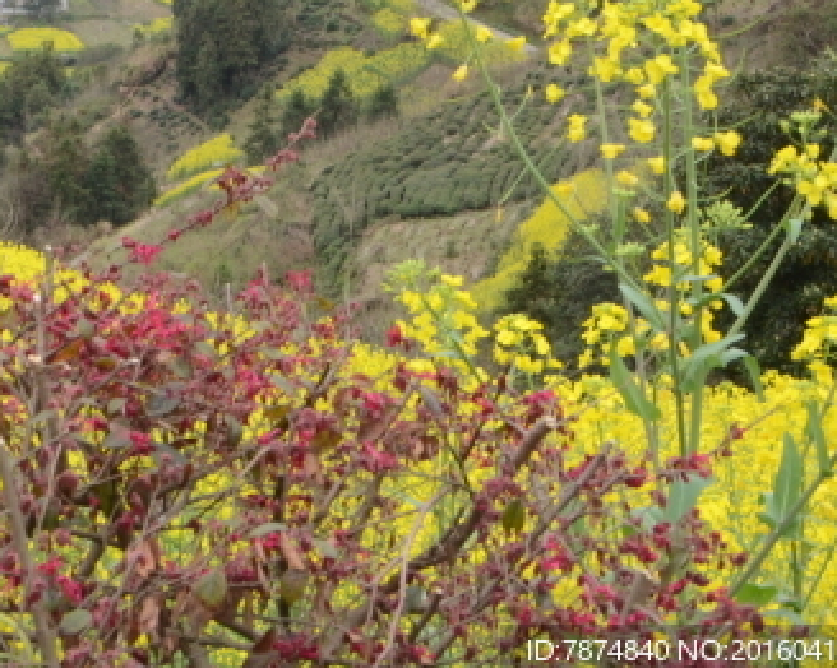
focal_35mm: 79
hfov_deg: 22.0
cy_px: -163
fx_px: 1956
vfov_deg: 18.3
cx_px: -217
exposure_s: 1/50
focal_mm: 18
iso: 125
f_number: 11
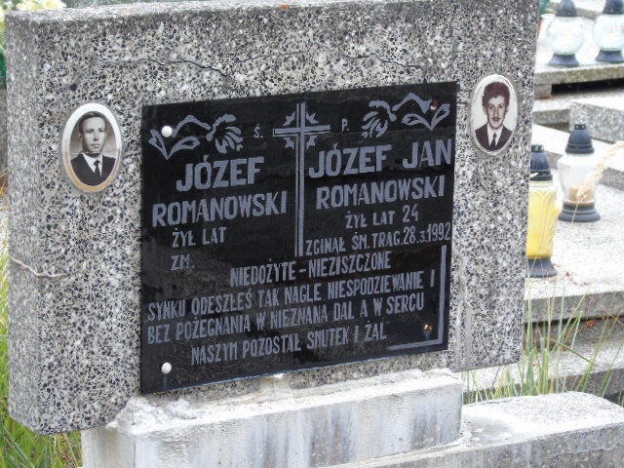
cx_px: 312
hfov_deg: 15.9
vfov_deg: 12.0
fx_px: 2235
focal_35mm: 124
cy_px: 234
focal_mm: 22
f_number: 4.6
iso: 80
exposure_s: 1/40
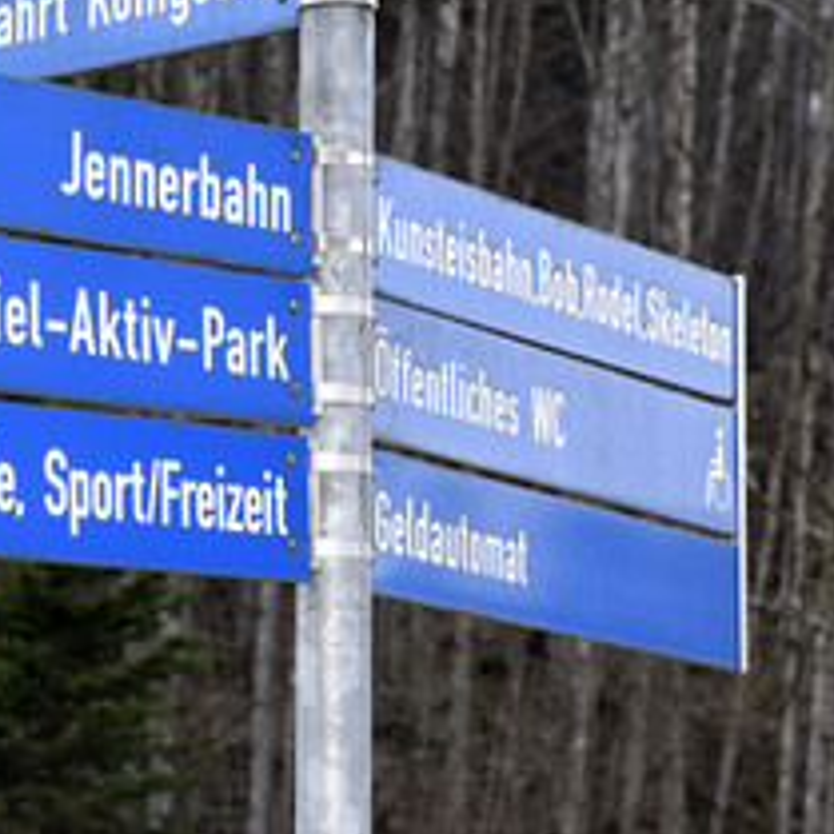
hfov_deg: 9.1
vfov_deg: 9.1
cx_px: 269
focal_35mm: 192
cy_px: 315
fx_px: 5234
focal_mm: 105
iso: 640
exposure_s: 1/160
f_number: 9
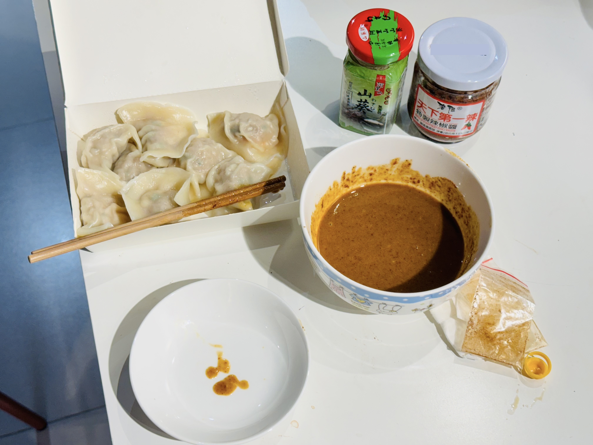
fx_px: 822
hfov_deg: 39.7
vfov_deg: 30.3
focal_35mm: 48
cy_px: 222
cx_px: 296
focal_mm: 6.76
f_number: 1.78
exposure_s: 1/60
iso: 50
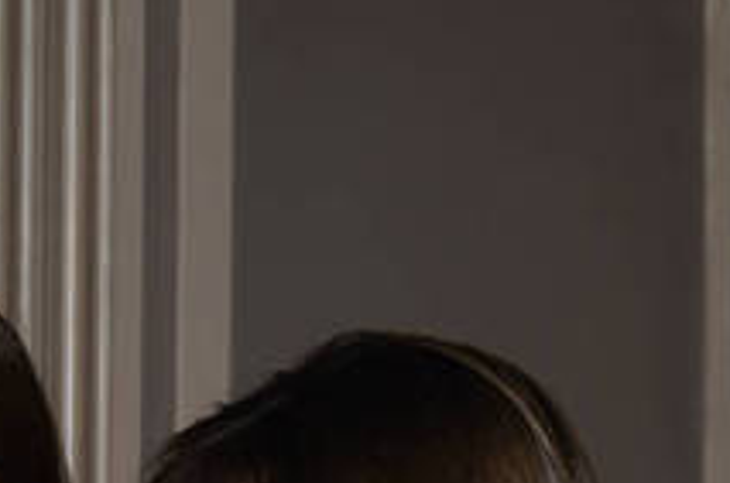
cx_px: 161
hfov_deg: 3.2
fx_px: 12969
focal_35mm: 641
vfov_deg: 2.1
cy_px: 701
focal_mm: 130
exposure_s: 1/100
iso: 100
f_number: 5.6
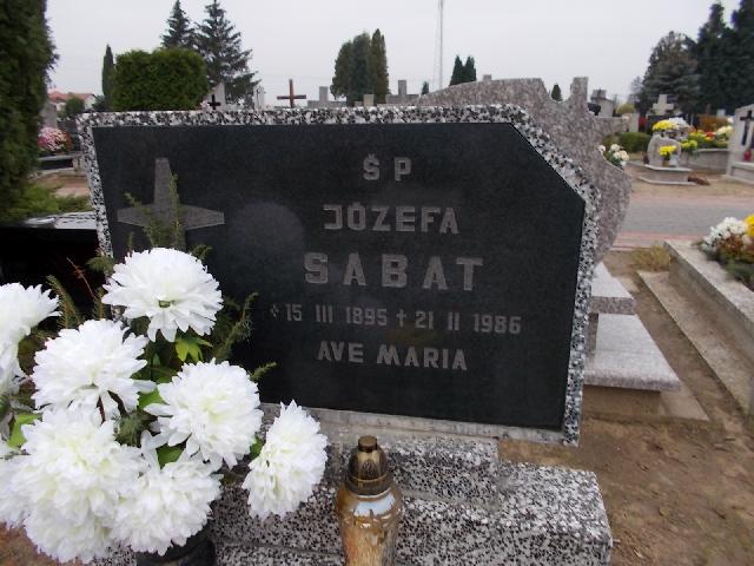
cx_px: 377
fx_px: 566
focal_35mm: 26
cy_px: 283
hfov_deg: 67.3
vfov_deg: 53.1
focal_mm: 4.6
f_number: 3.2
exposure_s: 1/80
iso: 80
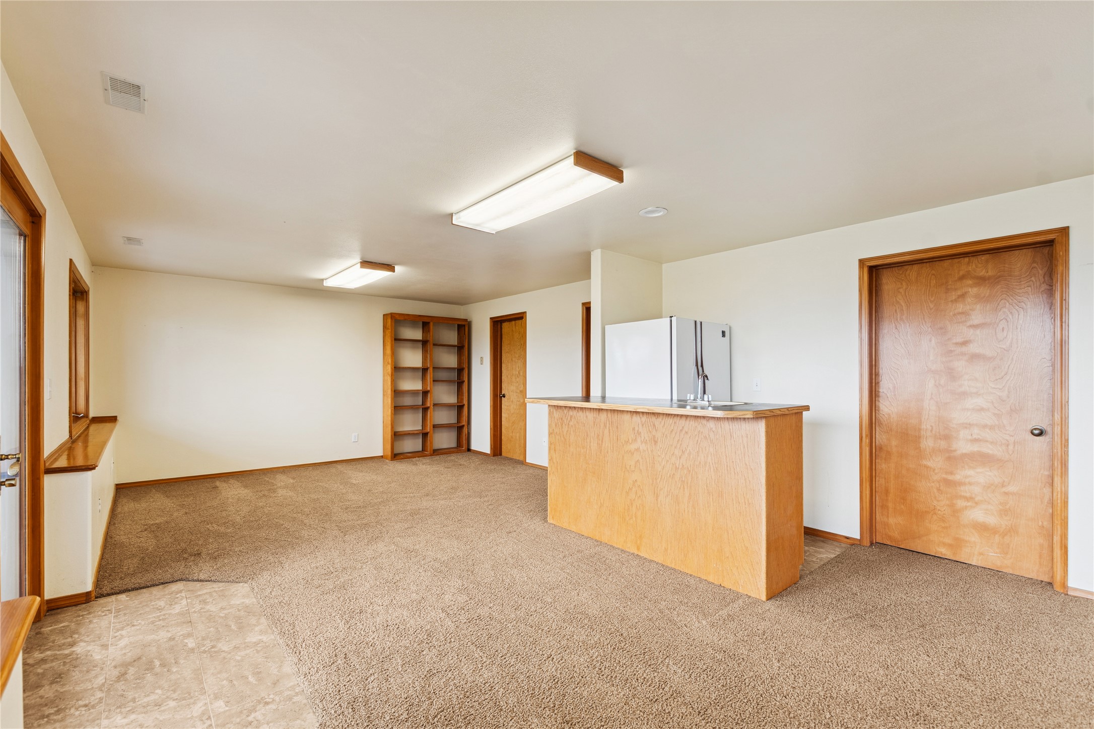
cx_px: 547
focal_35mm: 15
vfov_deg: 77.3
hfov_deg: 100.4
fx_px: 456
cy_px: 364
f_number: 6.3
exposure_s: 1/15
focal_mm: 10
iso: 100
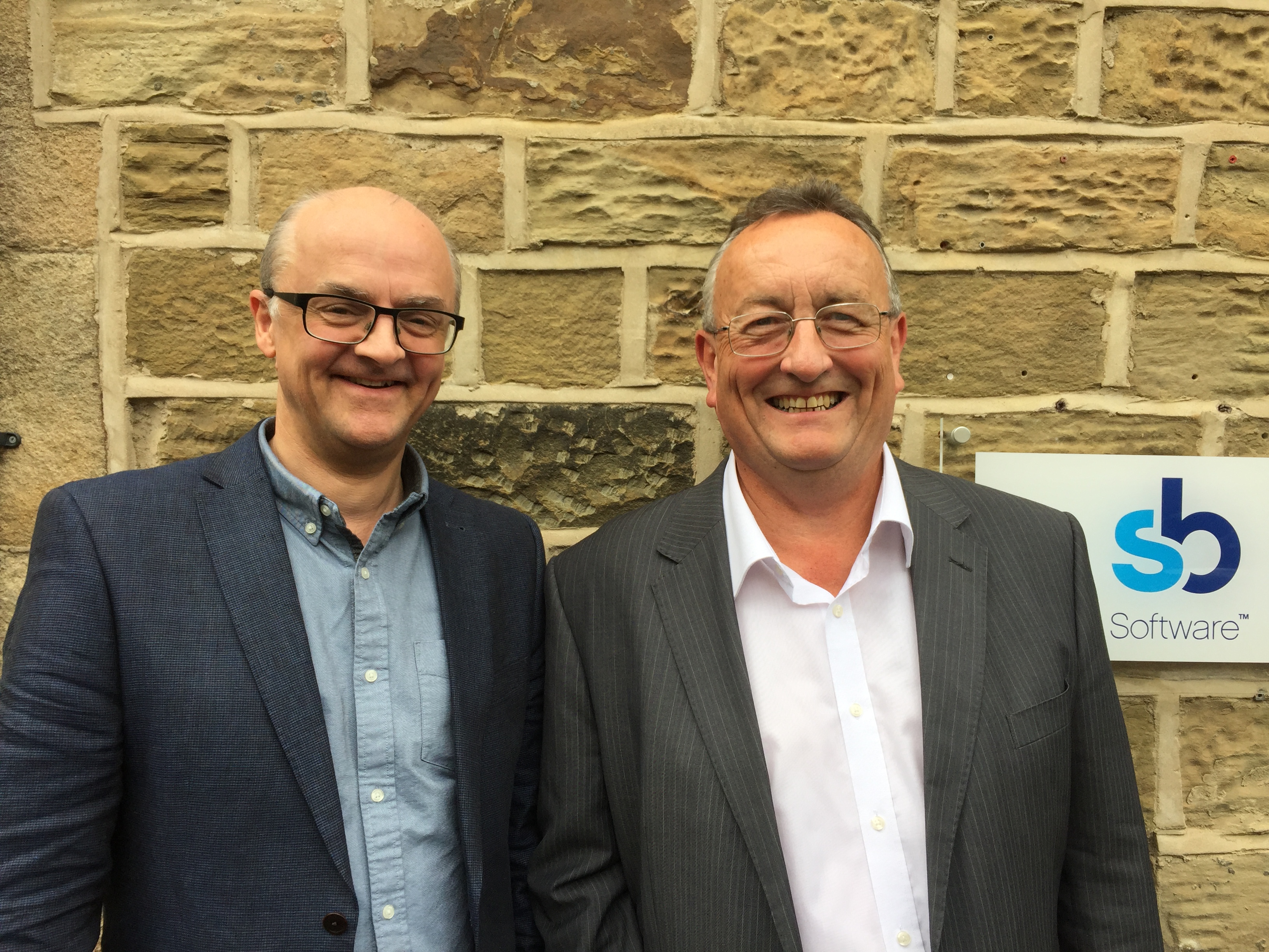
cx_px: 634
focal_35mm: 29
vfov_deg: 48.2
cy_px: 476
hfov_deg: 61.7
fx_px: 1063
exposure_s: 1/247
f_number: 2.2
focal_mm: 4.15
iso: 32
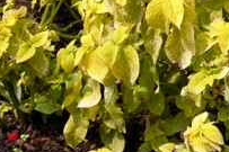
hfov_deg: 16.4
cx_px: 213
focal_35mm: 123
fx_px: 782
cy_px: -53
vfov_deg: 10.8
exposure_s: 1/500
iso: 200
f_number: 11
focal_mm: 26
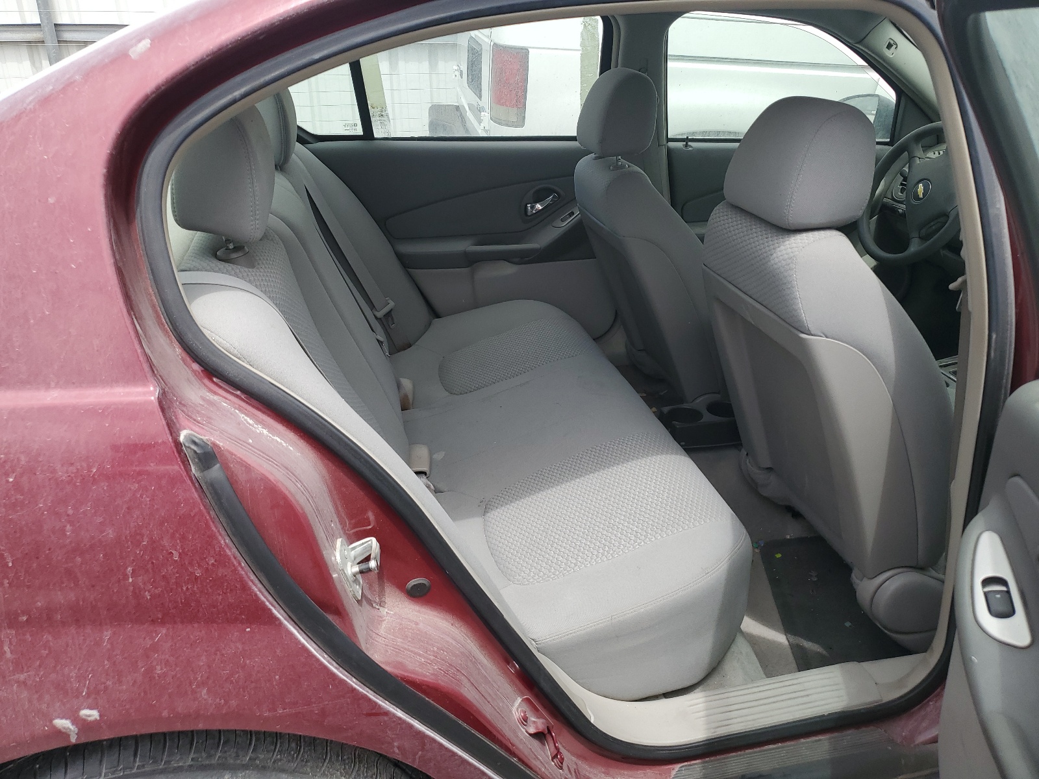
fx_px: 780
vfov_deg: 53.1
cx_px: 520
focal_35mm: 26
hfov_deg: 67.3
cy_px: 390
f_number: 1.5
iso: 50
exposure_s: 1/1250
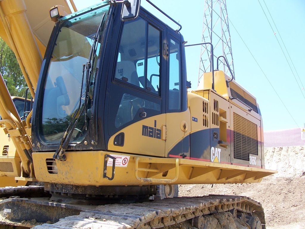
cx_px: 152
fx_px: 308
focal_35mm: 35
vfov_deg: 40.7
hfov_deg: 52.6
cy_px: 114
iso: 80
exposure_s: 1/500
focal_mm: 6
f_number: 2.8
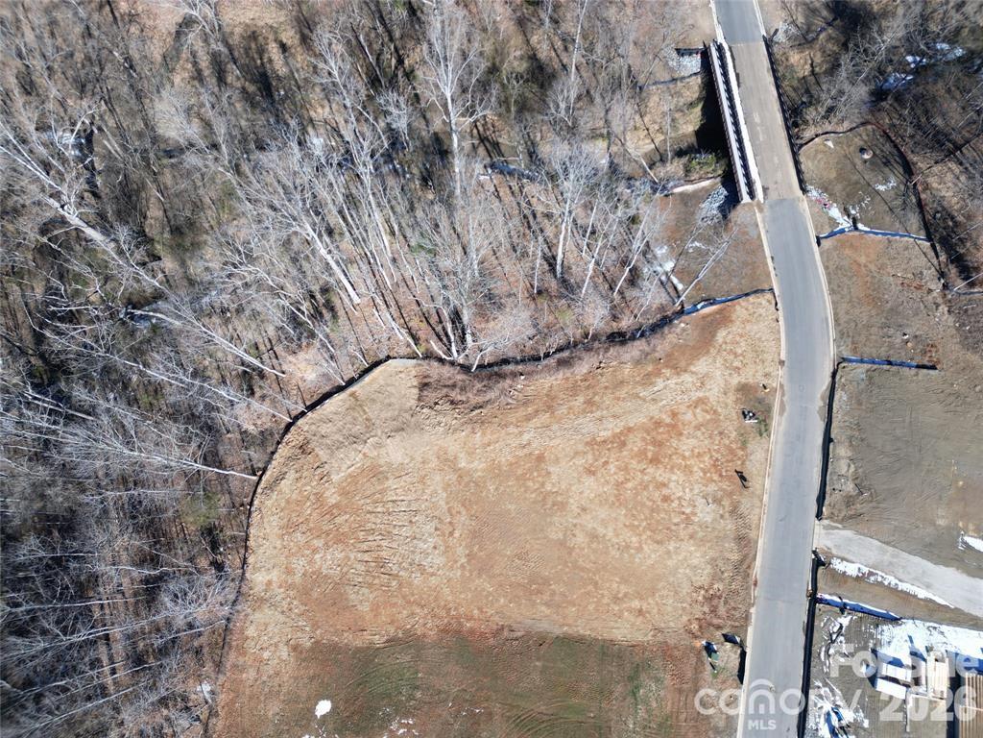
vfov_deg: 56.8
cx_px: 492
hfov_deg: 71.6
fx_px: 682
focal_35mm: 24
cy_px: 369
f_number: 1.7
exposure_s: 1/1250
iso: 100
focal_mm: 6.72
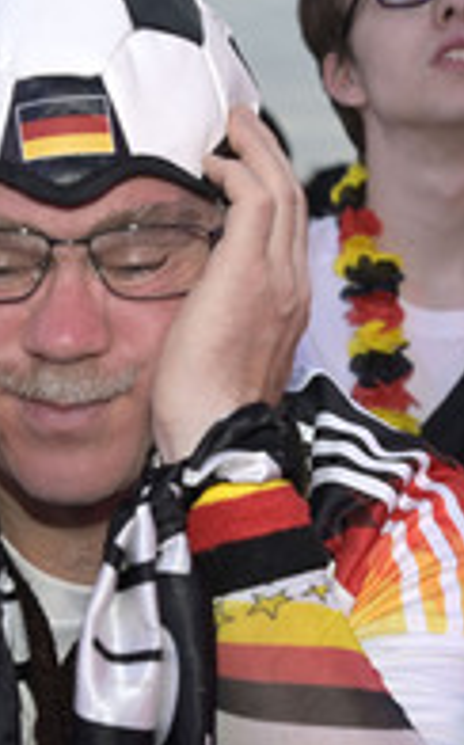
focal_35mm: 136
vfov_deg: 15.4
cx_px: 512
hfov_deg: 9.5
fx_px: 2760
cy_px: 411
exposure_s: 1/200
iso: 1600
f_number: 5.6
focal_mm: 58
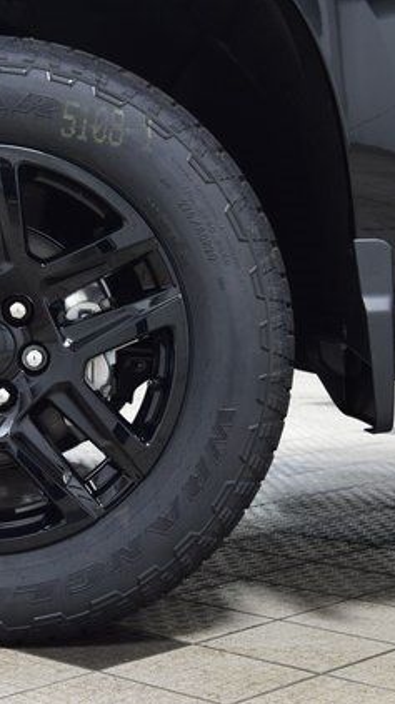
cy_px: 355
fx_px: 1510
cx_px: -13
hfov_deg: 14.6
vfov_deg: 26.2
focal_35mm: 81
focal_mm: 34
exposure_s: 1/15
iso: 1100
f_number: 6.3
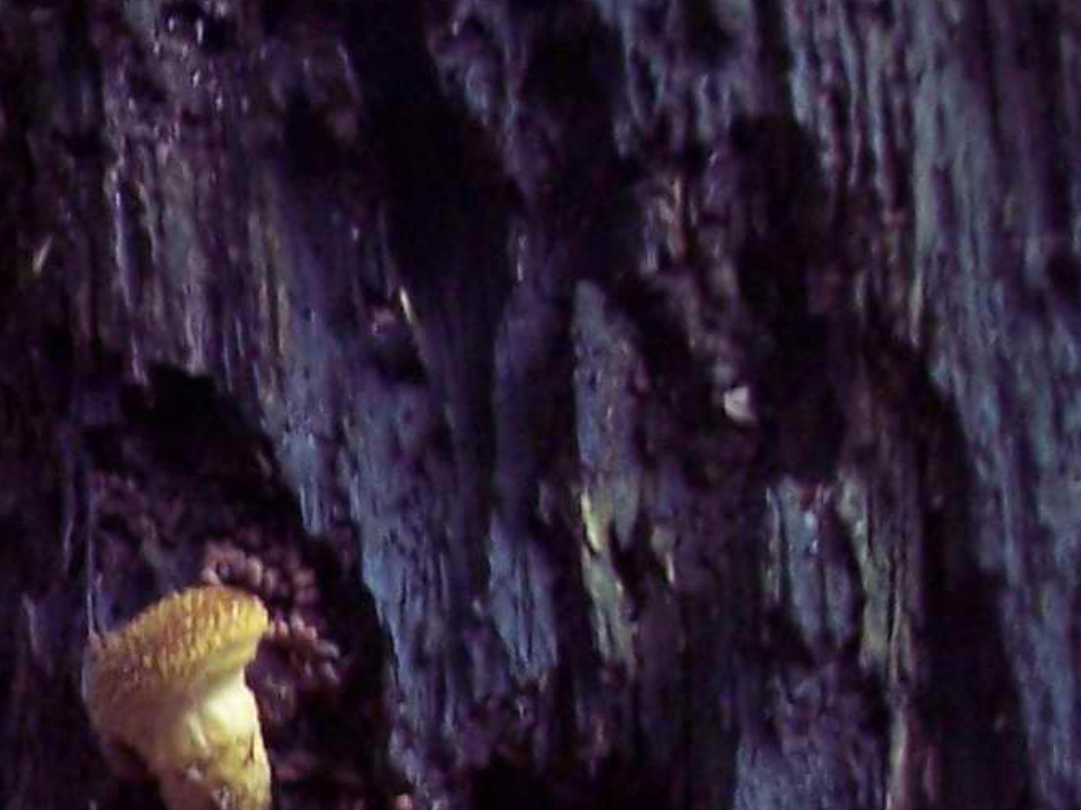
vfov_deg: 8.5
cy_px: 1639
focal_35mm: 165
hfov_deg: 11.4
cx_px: -657
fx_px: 5152
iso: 200
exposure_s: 1/20
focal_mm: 8
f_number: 3.4
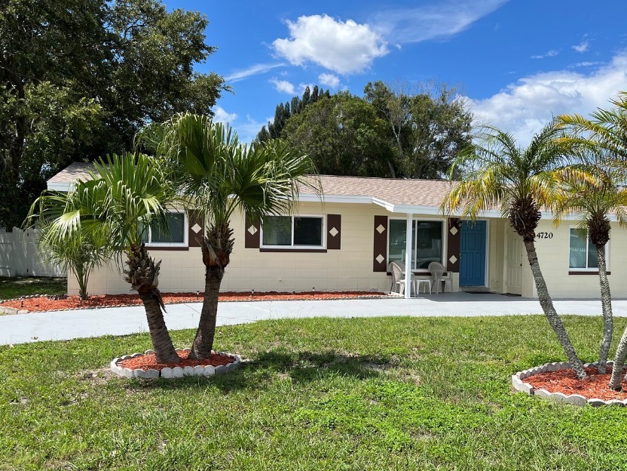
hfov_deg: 56.8
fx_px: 580
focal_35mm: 32
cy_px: 261
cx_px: 314
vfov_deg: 44.1
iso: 50
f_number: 1.6
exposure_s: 1/3135
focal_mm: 5.1
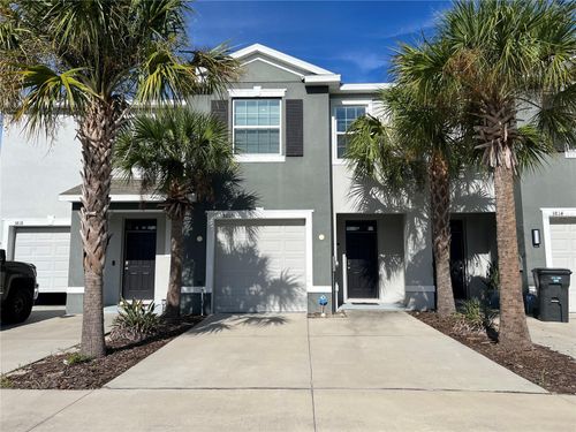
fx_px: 433
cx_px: 288
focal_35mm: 26
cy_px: 216
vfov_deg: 53.1
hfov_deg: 67.3
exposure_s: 1/6579
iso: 50
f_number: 1.5
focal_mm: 5.7
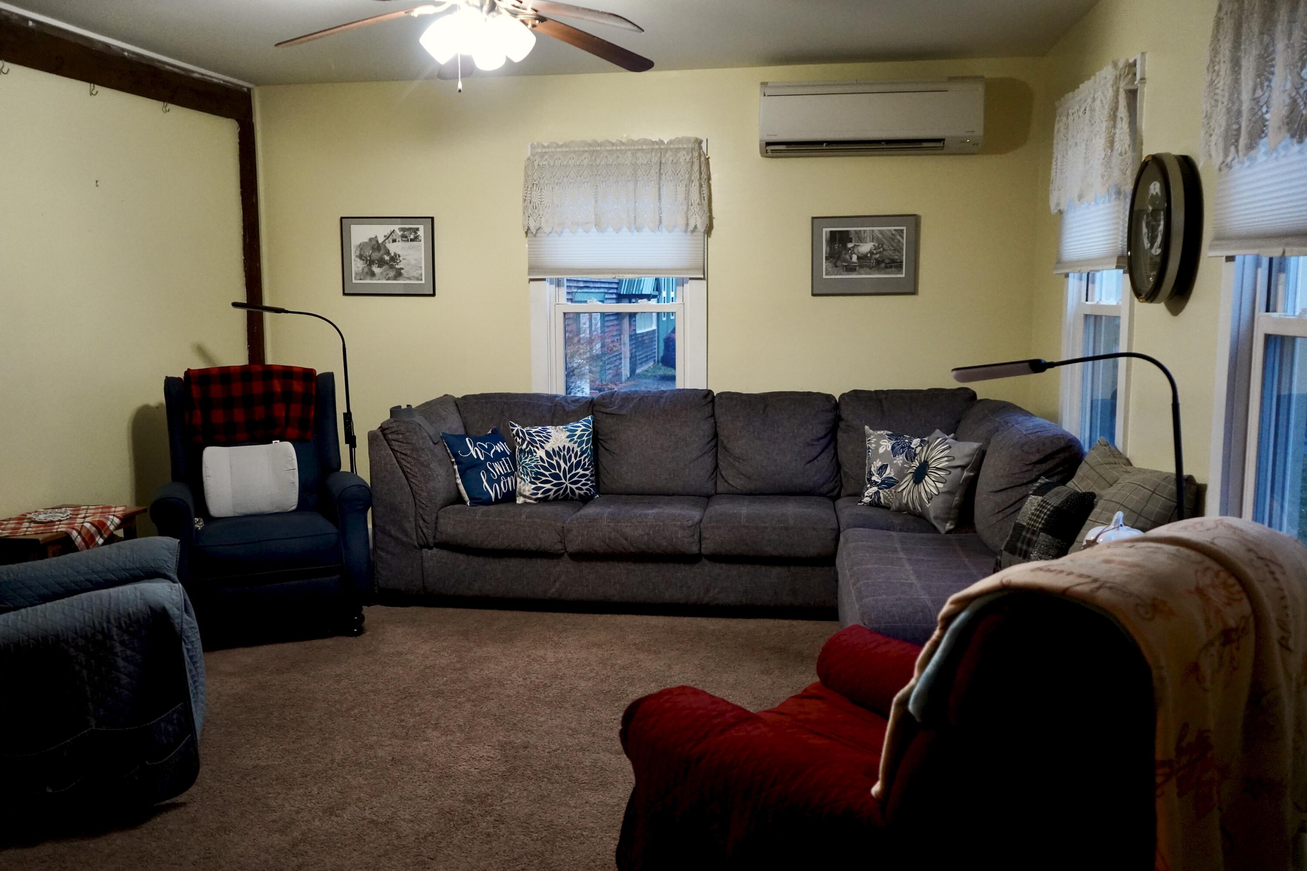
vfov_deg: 46.4
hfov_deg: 65.5
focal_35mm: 28
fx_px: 1016
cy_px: 436
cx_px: 654
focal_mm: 28
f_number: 3.5
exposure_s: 1/160
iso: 6400
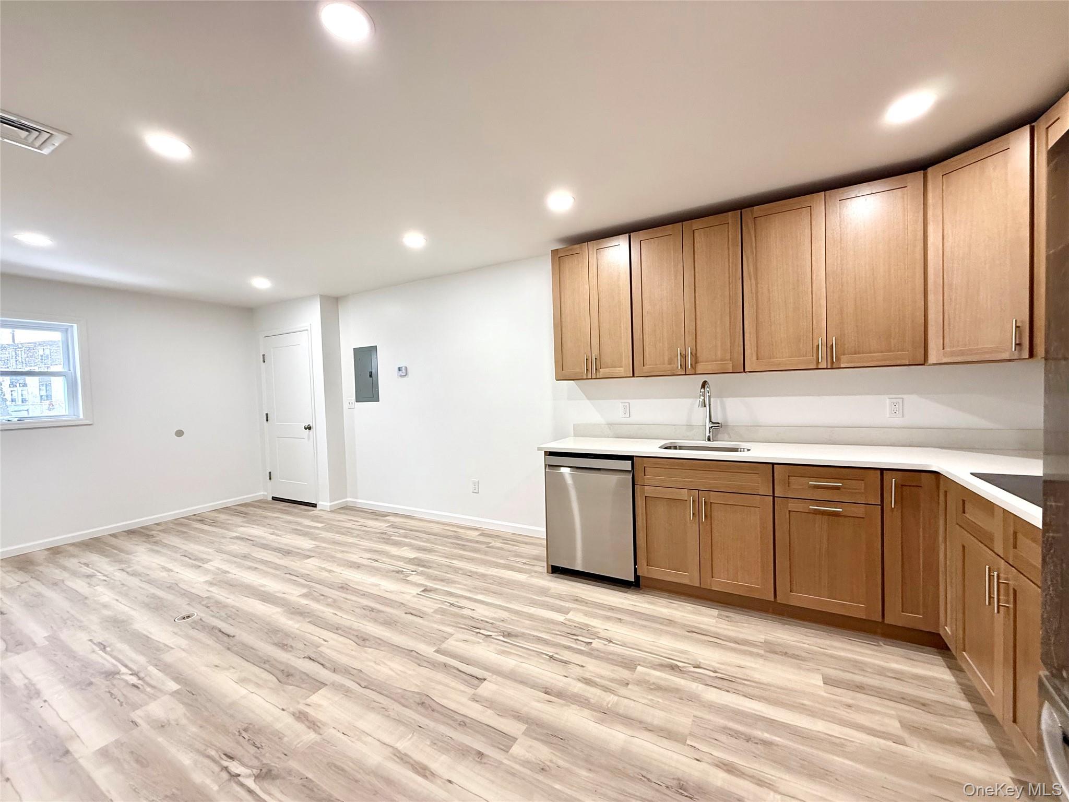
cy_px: 401
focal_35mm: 14
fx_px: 432
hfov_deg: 102.1
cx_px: 534
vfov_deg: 85.7
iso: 200
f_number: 2.2
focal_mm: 2.22
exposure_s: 1/60
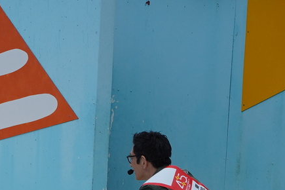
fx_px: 2557
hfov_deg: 6.3
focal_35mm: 323
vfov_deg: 4.2
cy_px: 215
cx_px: -48
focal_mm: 78
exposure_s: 1/400
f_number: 5
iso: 250
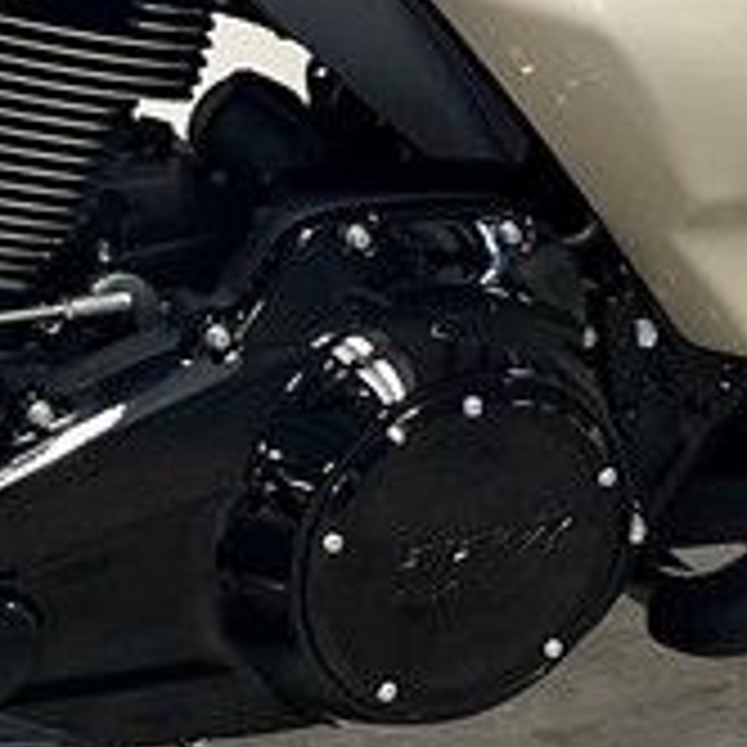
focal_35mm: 142
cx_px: -112
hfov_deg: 12.1
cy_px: -90
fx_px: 3467
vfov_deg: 12.1
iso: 200
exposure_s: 1/50
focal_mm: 5.1
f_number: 1.6
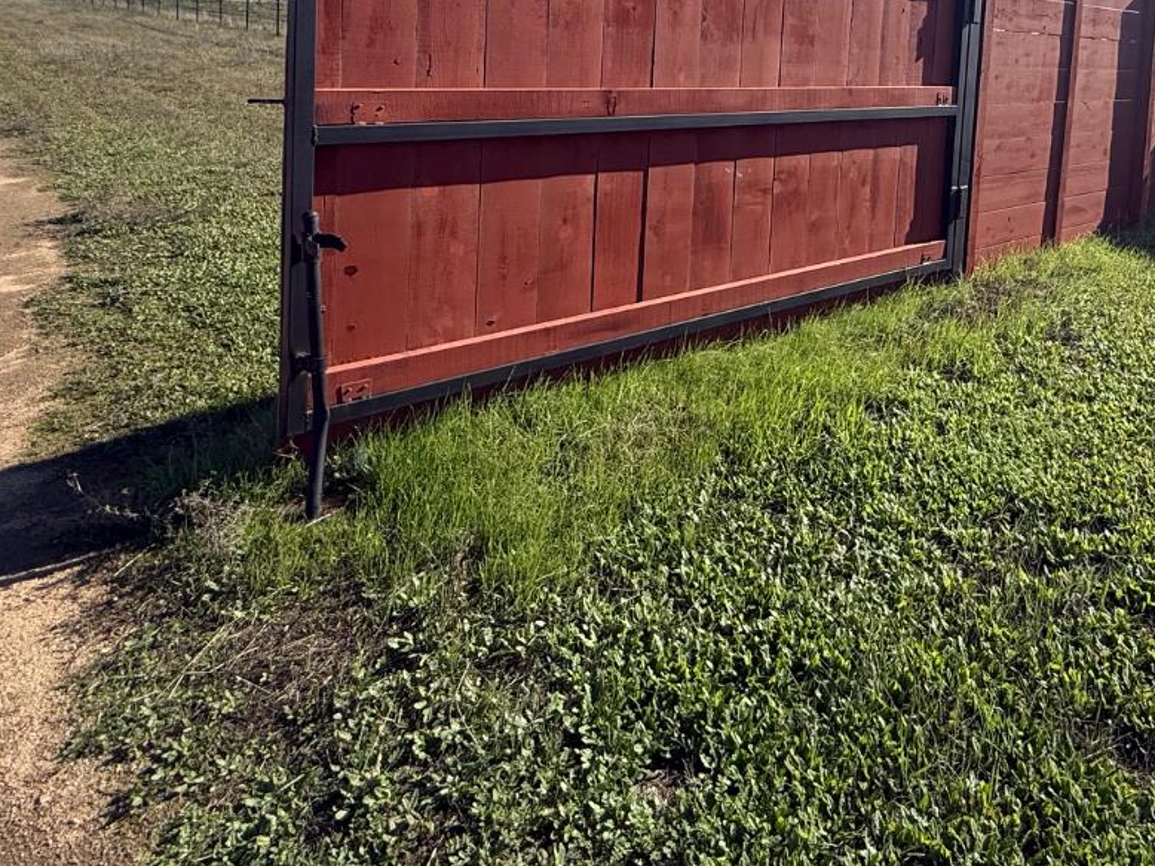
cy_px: 93
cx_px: 886
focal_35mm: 27
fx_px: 901
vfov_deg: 46.5
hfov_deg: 61.2
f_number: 2.2
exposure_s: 1/2841
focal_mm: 2.22
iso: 64
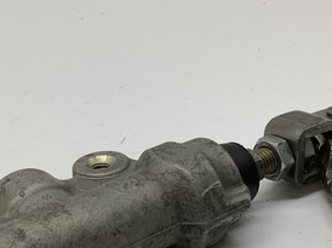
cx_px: 154
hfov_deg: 28.6
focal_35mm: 68
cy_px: 210
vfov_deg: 21.2
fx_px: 652
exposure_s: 1/120
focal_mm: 3.3
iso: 32
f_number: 2.4
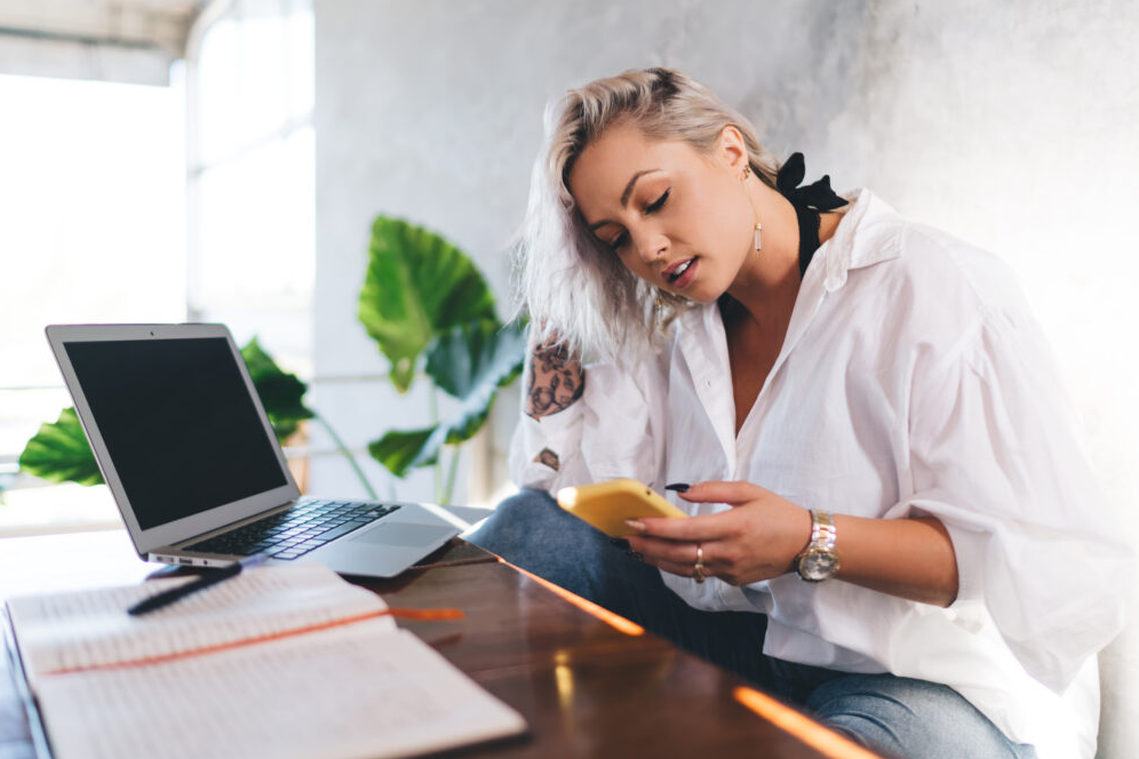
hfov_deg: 53.1
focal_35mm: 36
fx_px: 1139
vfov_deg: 36.9
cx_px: 573
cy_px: 375
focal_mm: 35
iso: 100
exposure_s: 1/250
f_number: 1.4
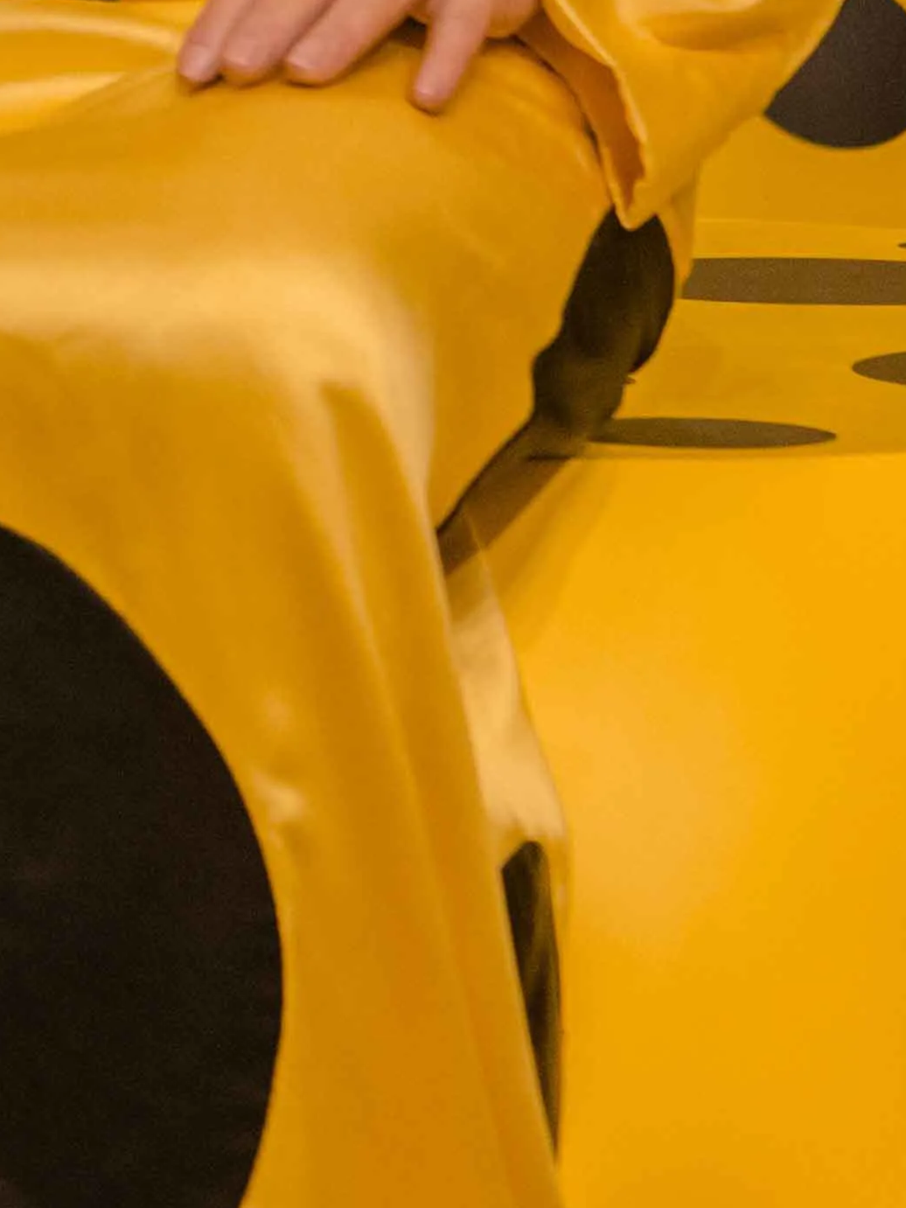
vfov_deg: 9.6
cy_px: -98
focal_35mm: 205
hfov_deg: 7.0
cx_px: -890
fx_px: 7153
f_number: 4.5
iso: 500
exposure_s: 1/60
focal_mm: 40
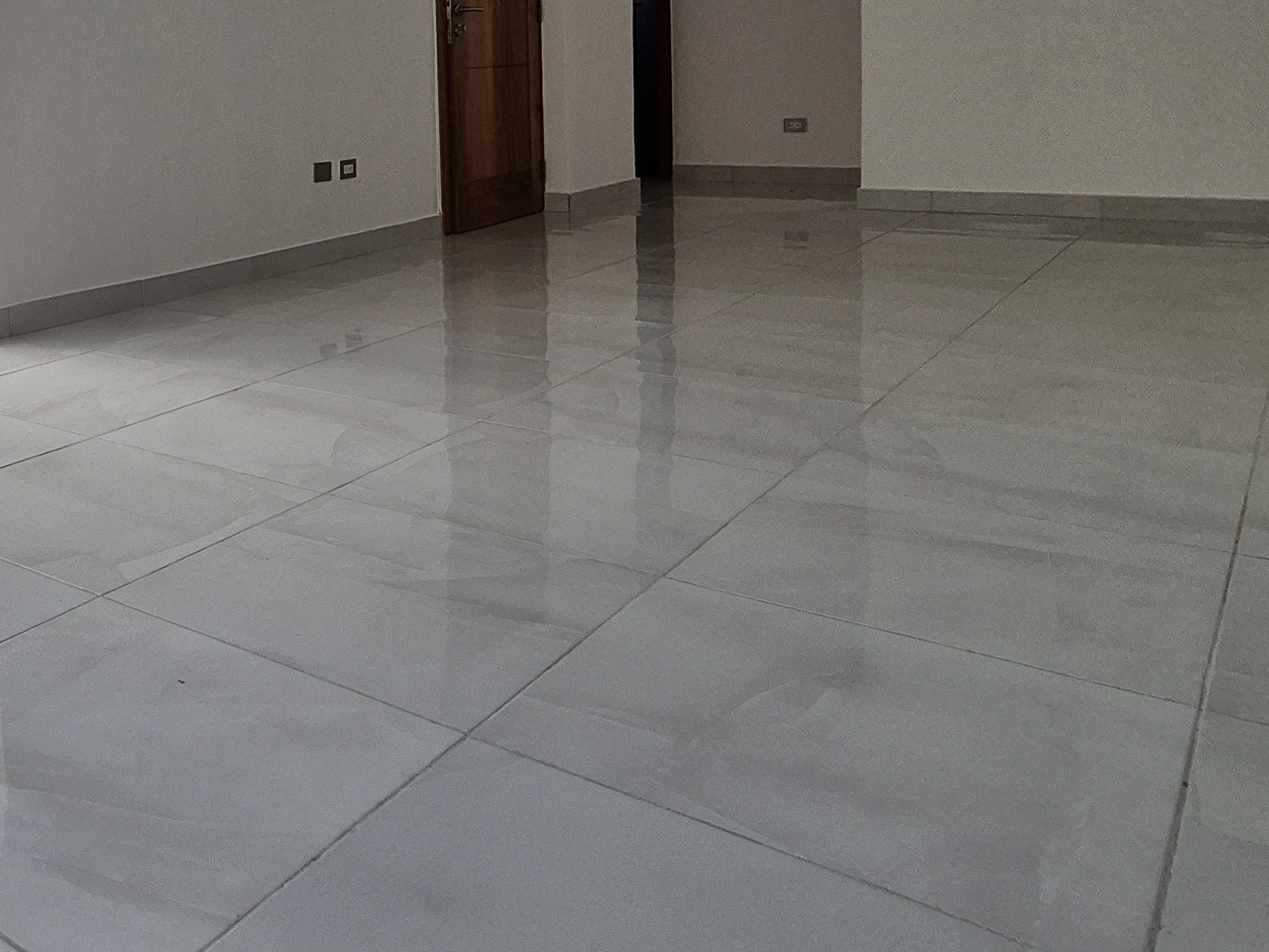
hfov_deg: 49.5
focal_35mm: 31
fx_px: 1137
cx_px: 50
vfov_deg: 42.4
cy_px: 130
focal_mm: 2.2
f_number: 2.2
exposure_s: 1/718
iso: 80
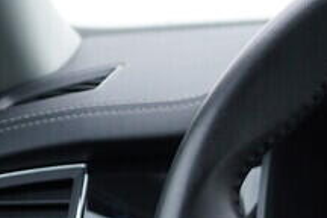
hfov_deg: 11.1
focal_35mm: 171
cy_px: 320
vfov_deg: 7.9
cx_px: 603
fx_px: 1553
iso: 125
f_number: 2.8
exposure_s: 1/40
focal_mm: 24
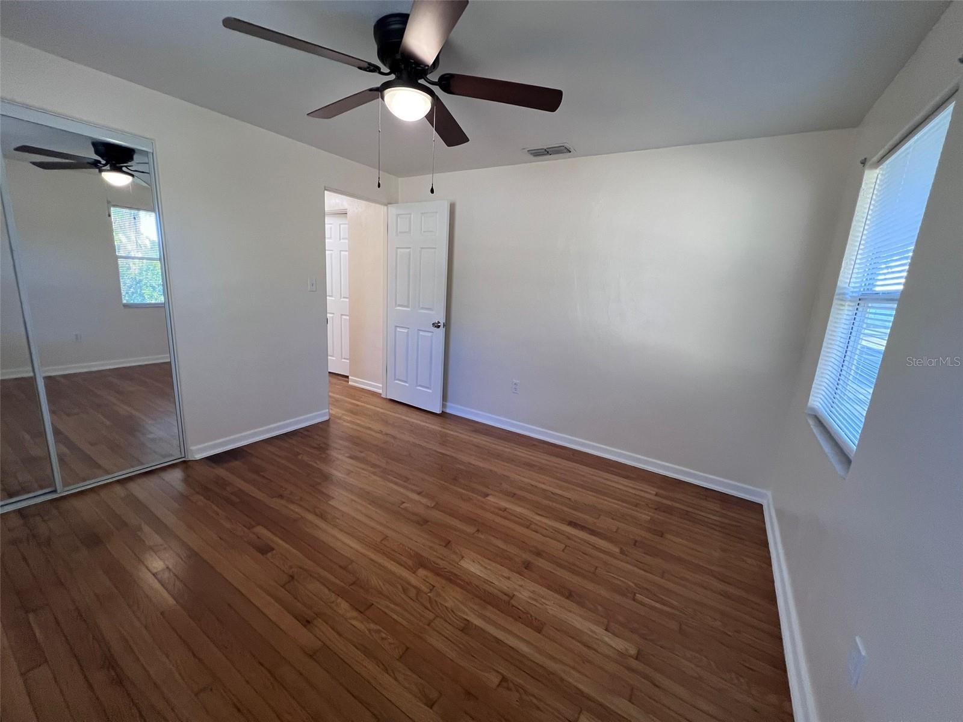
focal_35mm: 13
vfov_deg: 89.9
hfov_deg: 106.2
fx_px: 362
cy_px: 361
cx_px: 482
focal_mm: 1.57
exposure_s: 1/120
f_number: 1.8
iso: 200
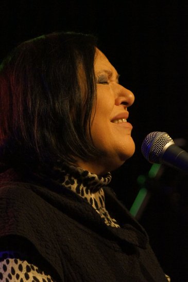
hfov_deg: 5.7
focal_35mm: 240
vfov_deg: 8.6
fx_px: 1883
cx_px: 94
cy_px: 141
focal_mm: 160
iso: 3200
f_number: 5.6
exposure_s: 1/320
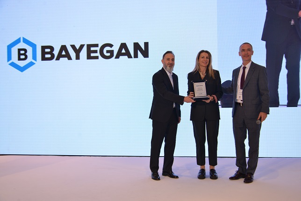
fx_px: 284
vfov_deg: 38.9
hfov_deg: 55.8
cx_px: 150
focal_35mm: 34
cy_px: 100
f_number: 6.3
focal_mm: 34
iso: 800
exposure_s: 1/100
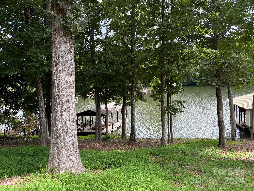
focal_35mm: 26
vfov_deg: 53.1
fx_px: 191
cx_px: 127
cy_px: 96
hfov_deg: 67.3
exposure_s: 1/353
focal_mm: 5.96
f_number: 1.6
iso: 50
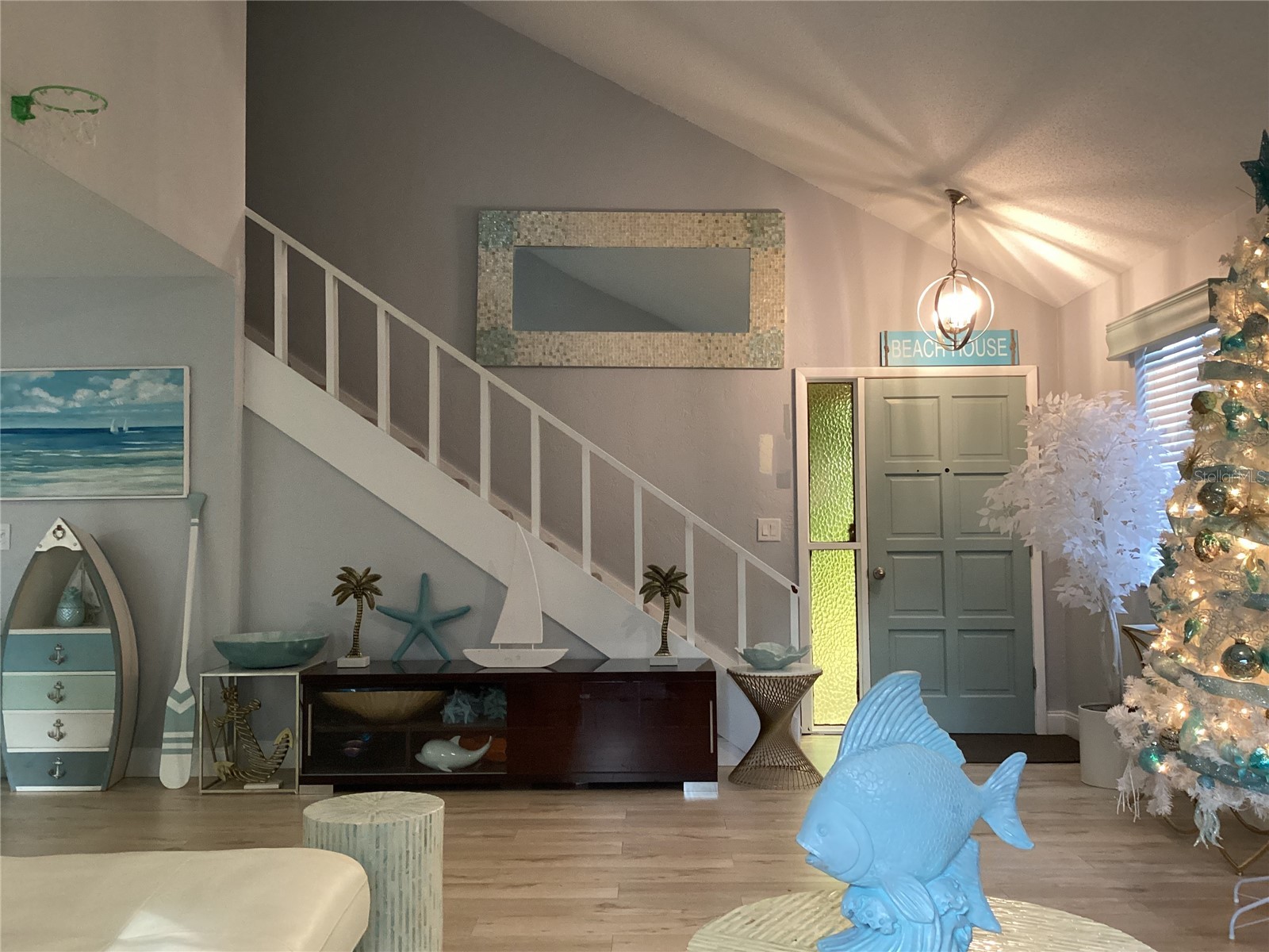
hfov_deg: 58.4
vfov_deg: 45.4
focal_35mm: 31
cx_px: 634
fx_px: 1136
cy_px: 476
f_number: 2.4
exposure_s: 1/60
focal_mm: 3.3
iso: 320
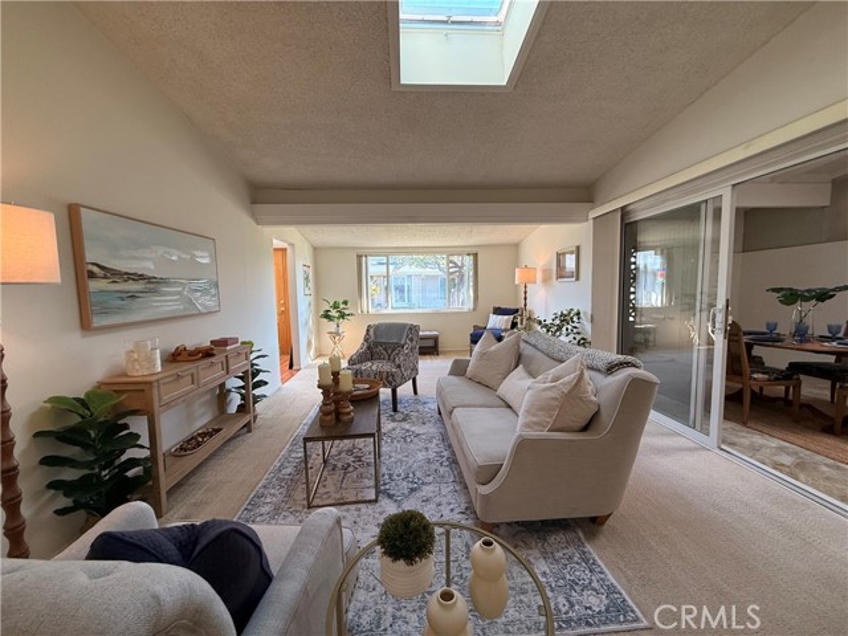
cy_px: 318
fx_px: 343
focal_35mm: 14
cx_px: 424
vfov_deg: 85.7
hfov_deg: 102.1
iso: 100
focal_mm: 2.22
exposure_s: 1/120
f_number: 2.2
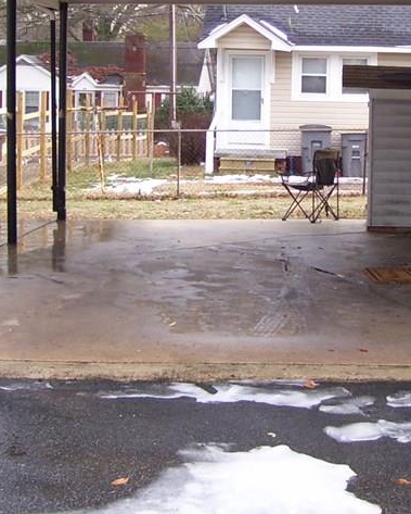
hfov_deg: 20.1
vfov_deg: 24.8
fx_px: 1154
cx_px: 291
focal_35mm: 76
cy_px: 133
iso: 100
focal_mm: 6
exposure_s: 1/60
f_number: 2.7
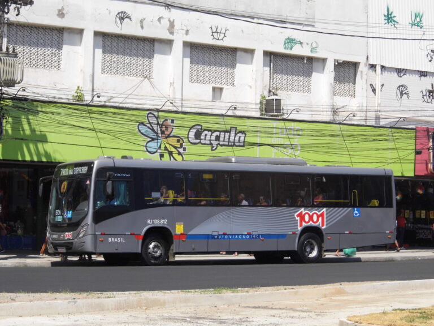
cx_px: 217
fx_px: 1329
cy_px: 163
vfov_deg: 14.0
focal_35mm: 106
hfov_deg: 18.5
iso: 100
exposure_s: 1/1000
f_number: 4.5
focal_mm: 19
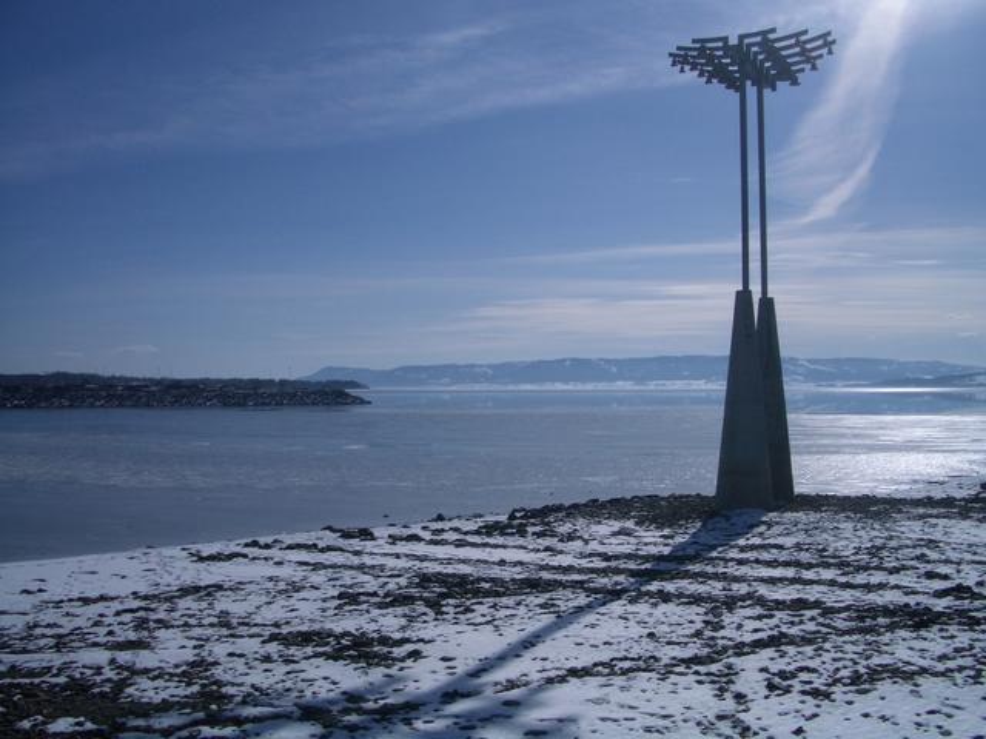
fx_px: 997
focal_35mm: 35
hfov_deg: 52.6
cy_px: 370
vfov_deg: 40.7
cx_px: 493
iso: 50
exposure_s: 1/2000
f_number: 4.3
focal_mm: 5.8
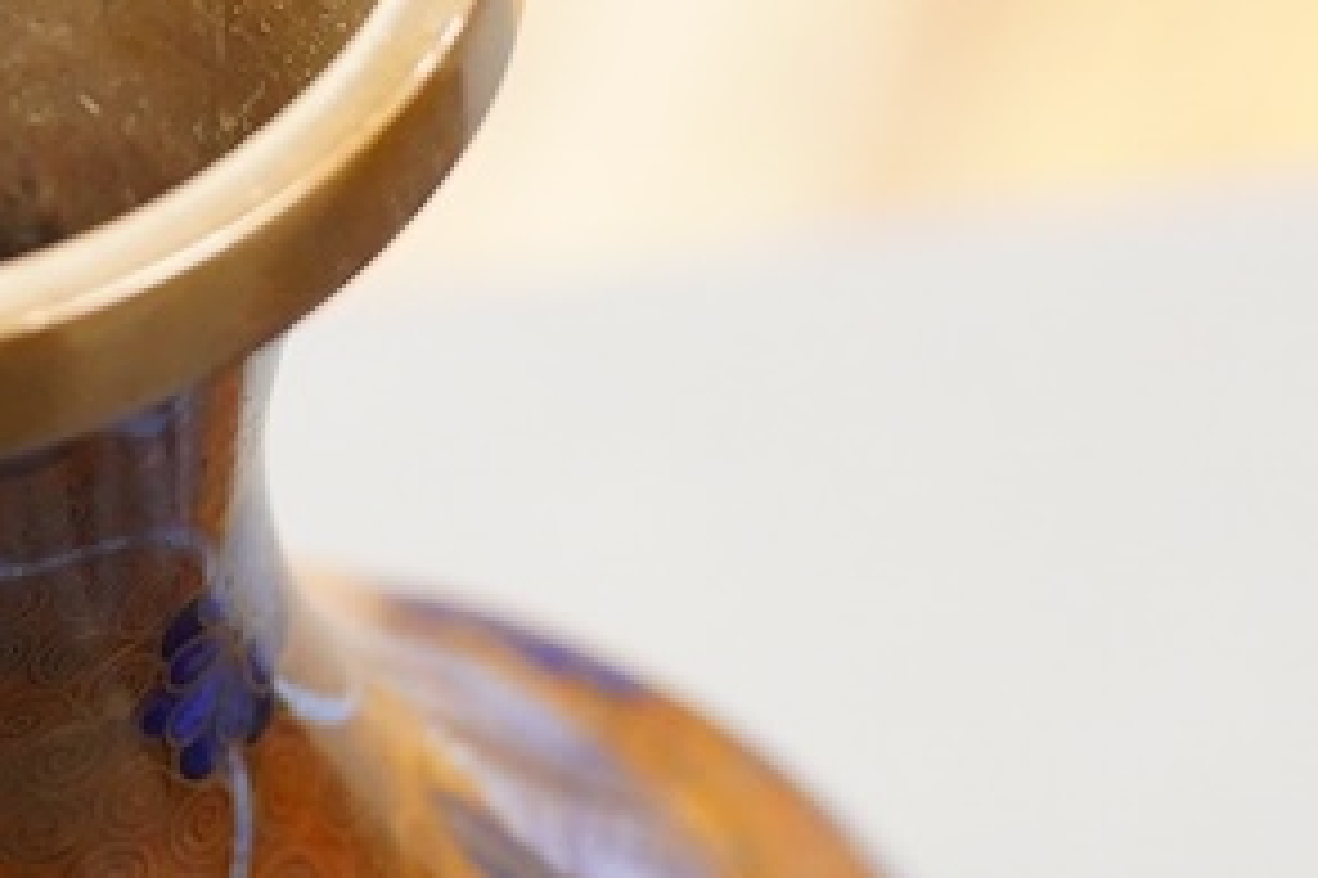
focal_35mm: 173
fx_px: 6330
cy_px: 464
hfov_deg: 11.8
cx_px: 1113
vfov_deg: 7.9
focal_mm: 30
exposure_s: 1/200
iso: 2500
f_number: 3.5
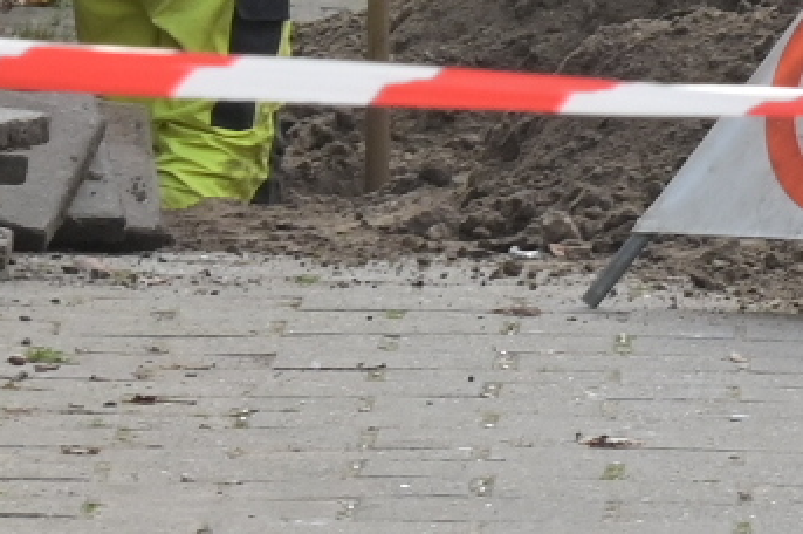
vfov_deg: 1.7
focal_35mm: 796
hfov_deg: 2.6
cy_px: -609
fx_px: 17738
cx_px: 1341
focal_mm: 95
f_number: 8
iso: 500
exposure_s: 1/200
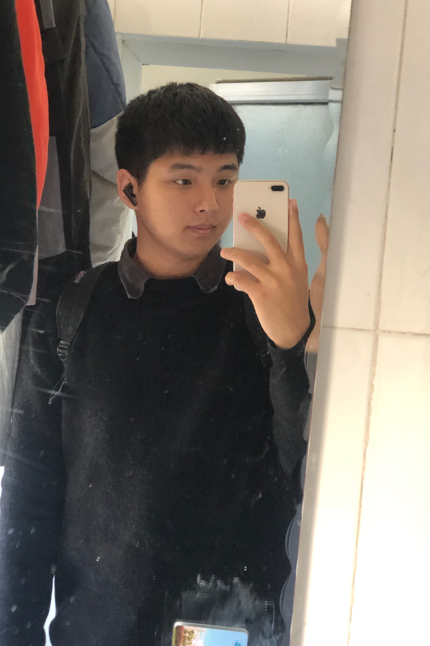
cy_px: 320
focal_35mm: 60
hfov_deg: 22.6
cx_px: 217
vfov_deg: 33.4
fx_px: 1075
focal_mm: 6.6
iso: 640
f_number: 2.8
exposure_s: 1/60
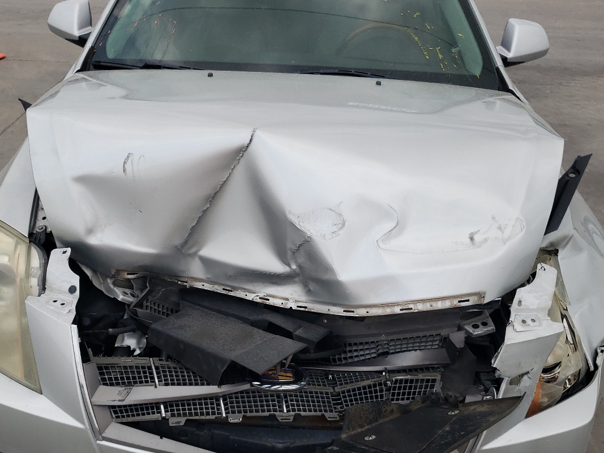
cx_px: 275
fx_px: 680
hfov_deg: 47.8
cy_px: 295
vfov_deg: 36.5
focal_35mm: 39
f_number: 1.5
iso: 50
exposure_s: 1/5000
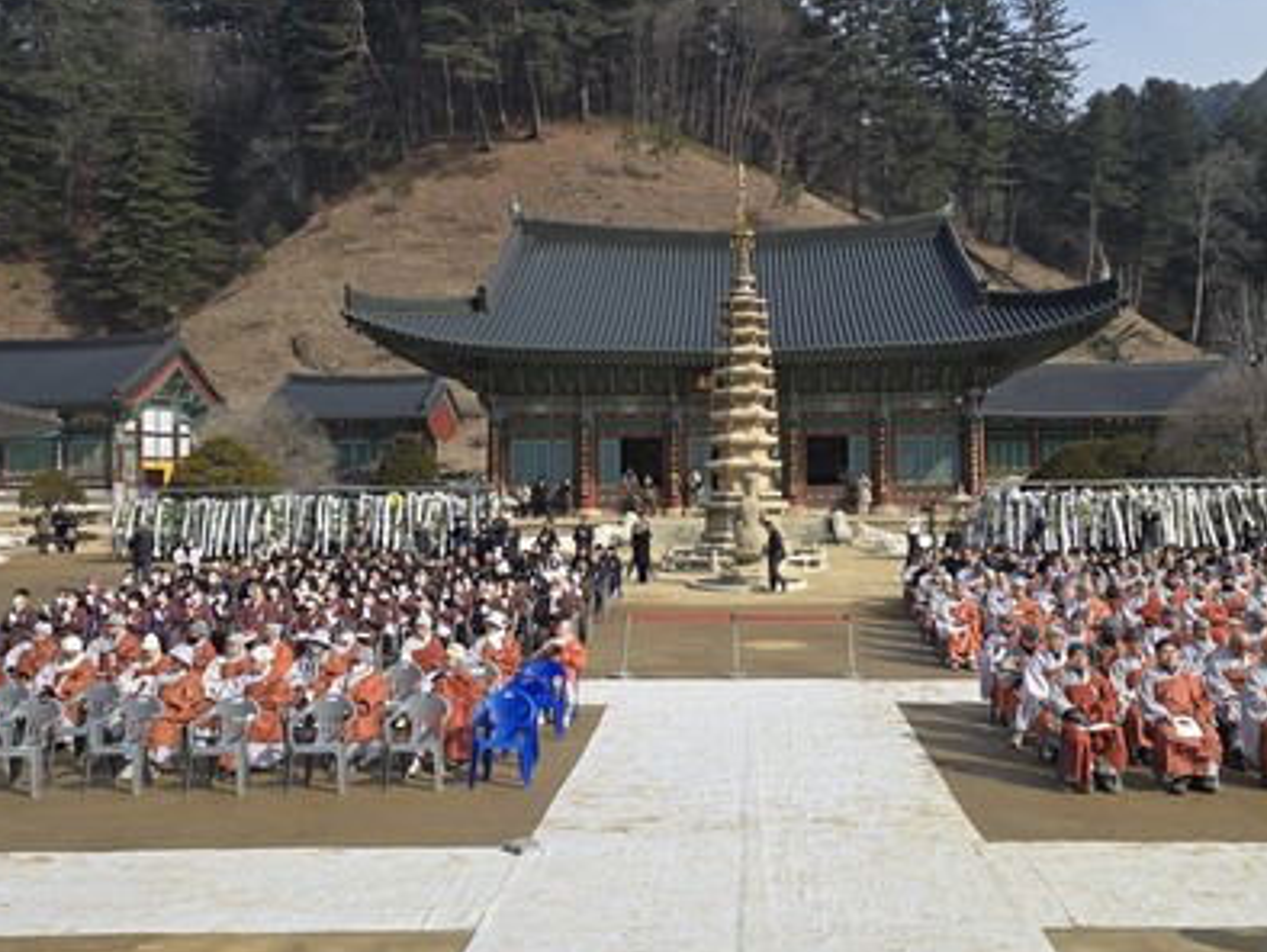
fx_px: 1282
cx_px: 717
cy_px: 447
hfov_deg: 52.4
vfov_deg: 40.7
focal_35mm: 35
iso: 12
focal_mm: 6.3
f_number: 1.7
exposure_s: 1/767
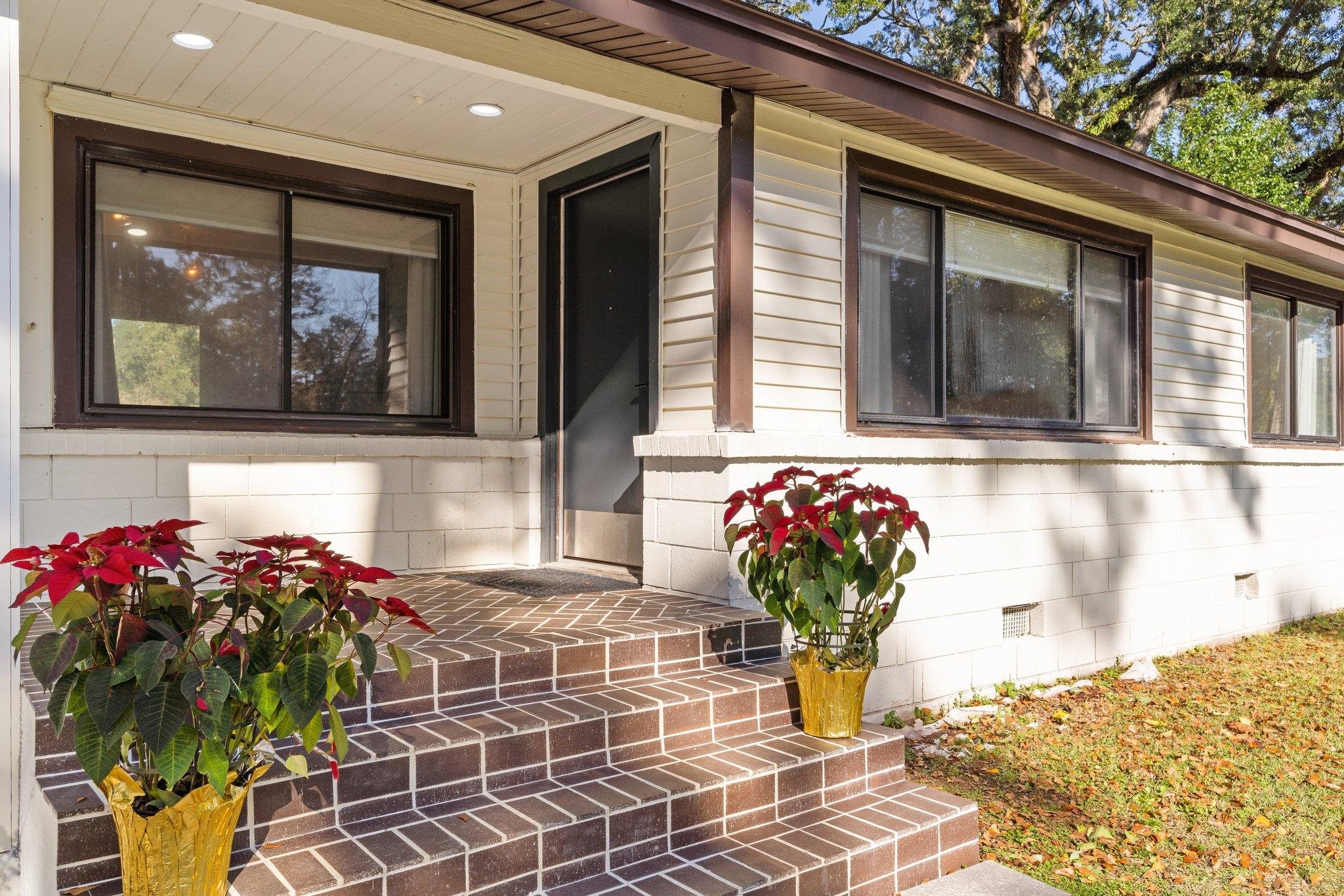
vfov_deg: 49.5
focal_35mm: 26
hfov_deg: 69.4
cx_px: 672
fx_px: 971
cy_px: 448
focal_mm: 26
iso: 100
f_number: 9
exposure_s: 1/20
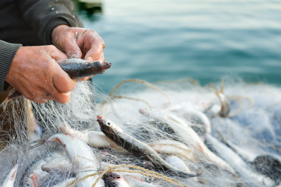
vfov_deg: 25.0
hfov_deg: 36.9
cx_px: 140
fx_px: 421
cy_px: 90
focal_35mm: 54
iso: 500
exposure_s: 1/250
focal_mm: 50
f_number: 4
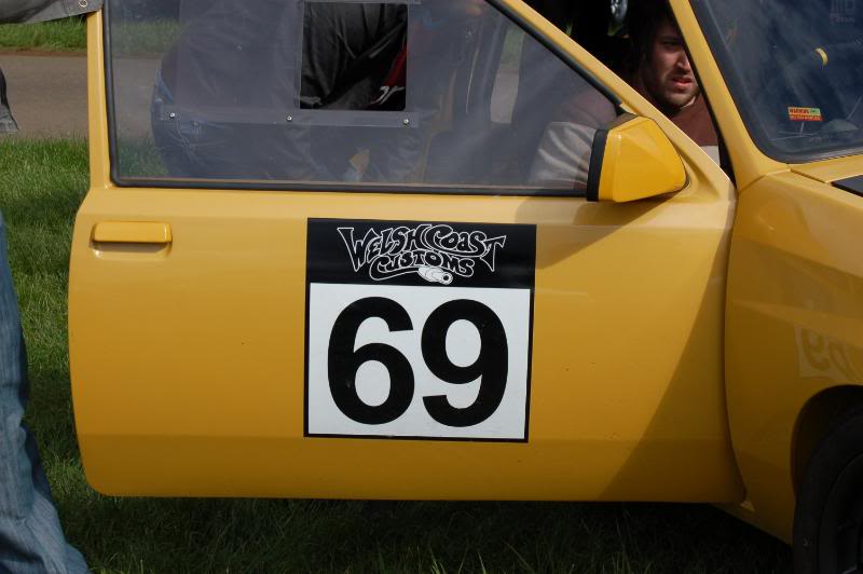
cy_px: 287
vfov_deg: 16.5
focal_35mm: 82
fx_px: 1976
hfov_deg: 24.6
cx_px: 432
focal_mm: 55
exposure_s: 1/400
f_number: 10
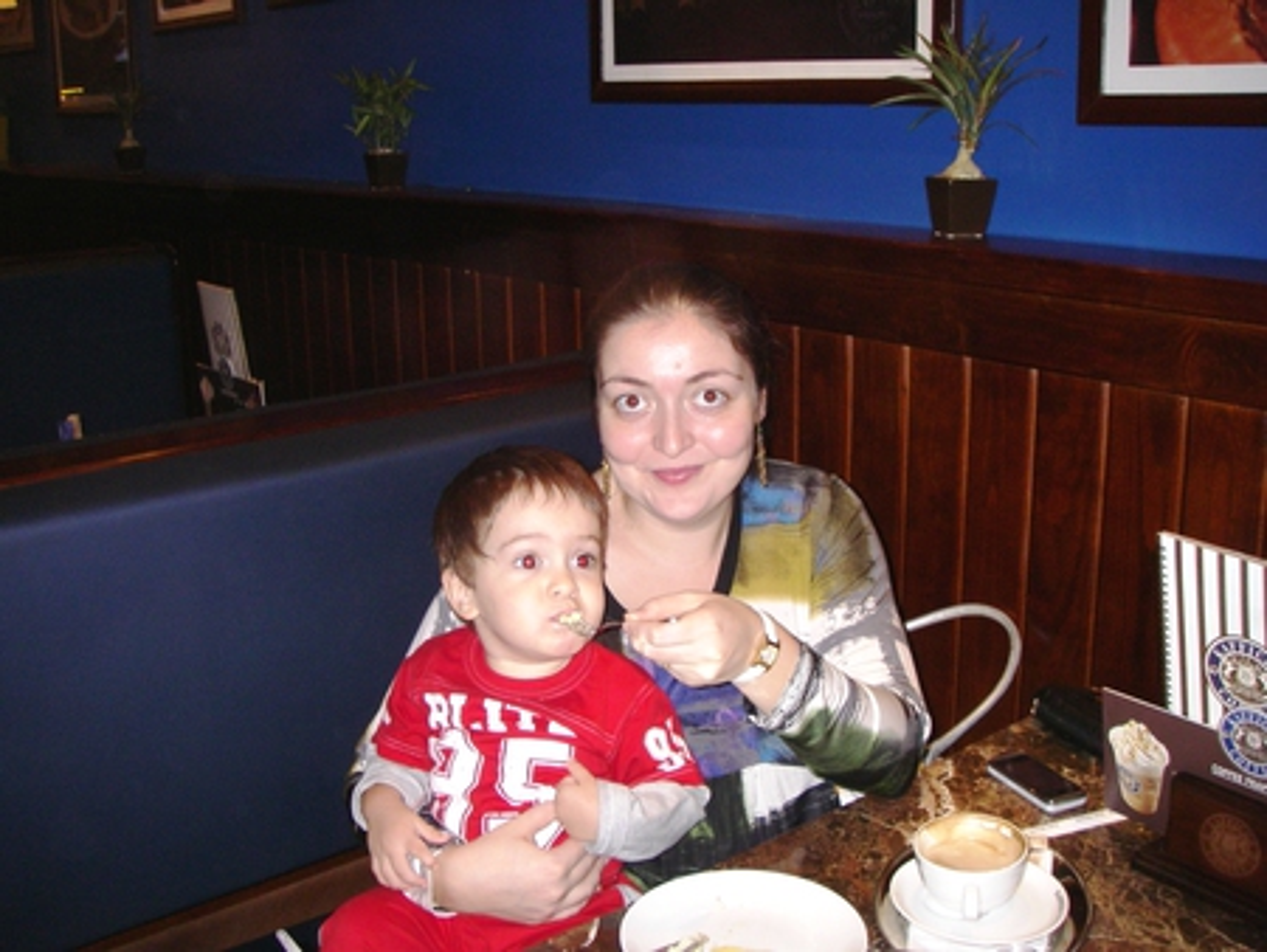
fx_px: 1392
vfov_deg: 37.8
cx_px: 634
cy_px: 476
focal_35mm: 38
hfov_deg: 49.0
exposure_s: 1/40
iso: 160
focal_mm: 6.3
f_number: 3.3
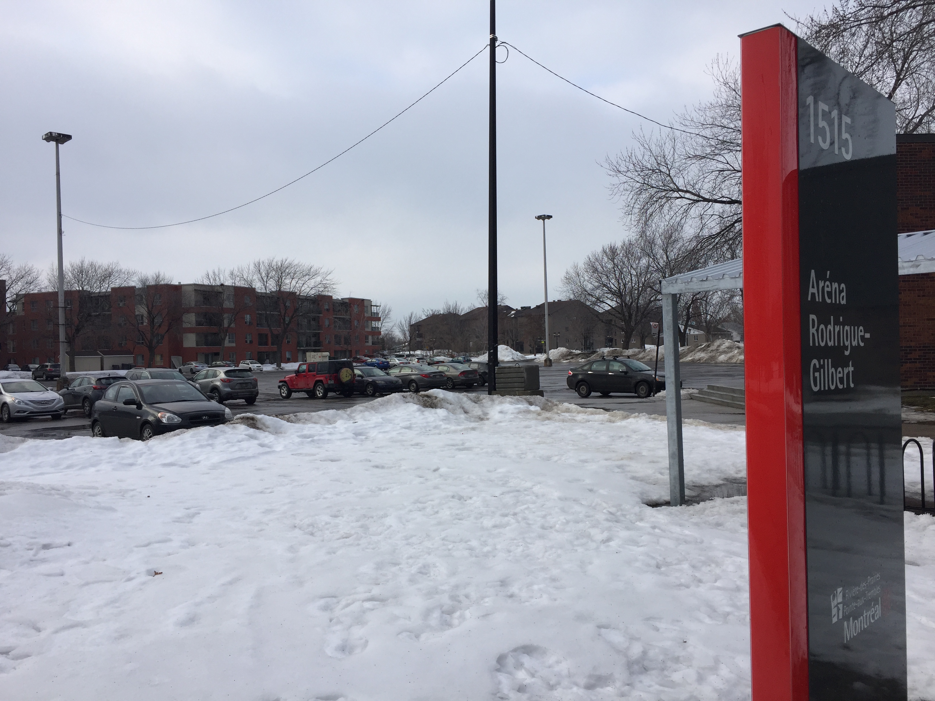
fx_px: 783
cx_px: 468
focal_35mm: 29
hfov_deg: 61.7
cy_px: 350
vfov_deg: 48.2
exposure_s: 1/1099
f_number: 2.2
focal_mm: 4.15
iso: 32
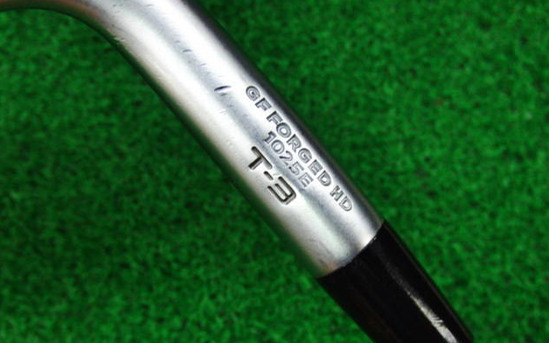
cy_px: 200
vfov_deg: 31.9
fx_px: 598
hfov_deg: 49.3
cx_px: 277
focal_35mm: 40
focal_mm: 6.42
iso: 400
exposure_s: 1/60
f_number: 3.6
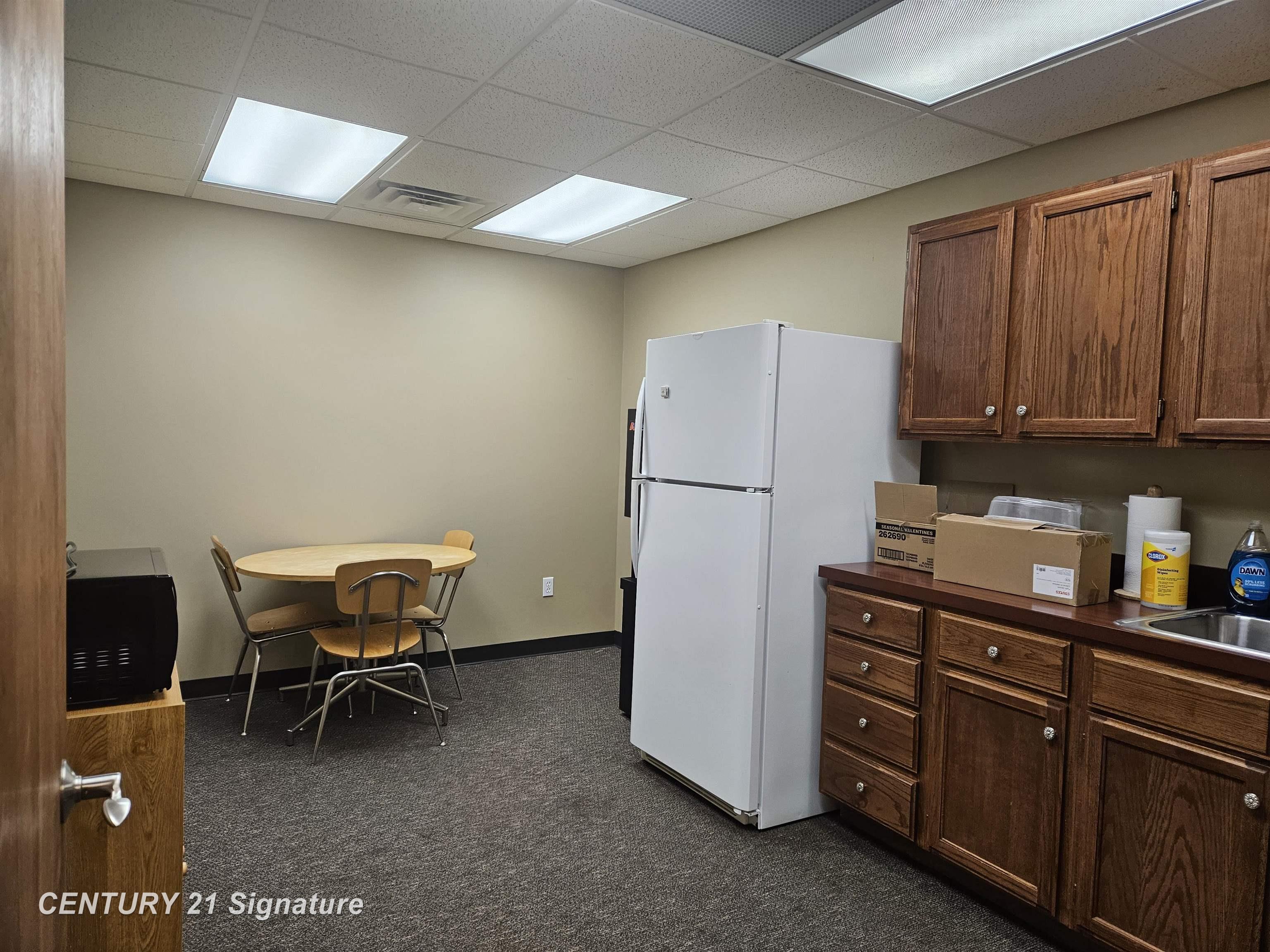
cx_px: 635
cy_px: 476
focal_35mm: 23
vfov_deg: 58.9
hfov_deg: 73.9
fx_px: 844
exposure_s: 1/120
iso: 160
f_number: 1.8
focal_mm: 5.4
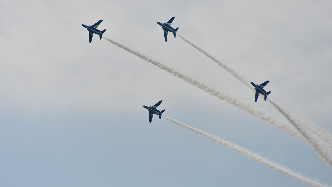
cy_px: 105
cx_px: 166
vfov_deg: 3.9
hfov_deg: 6.9
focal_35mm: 315
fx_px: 2773
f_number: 8
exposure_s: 1/2000
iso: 400
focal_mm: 300
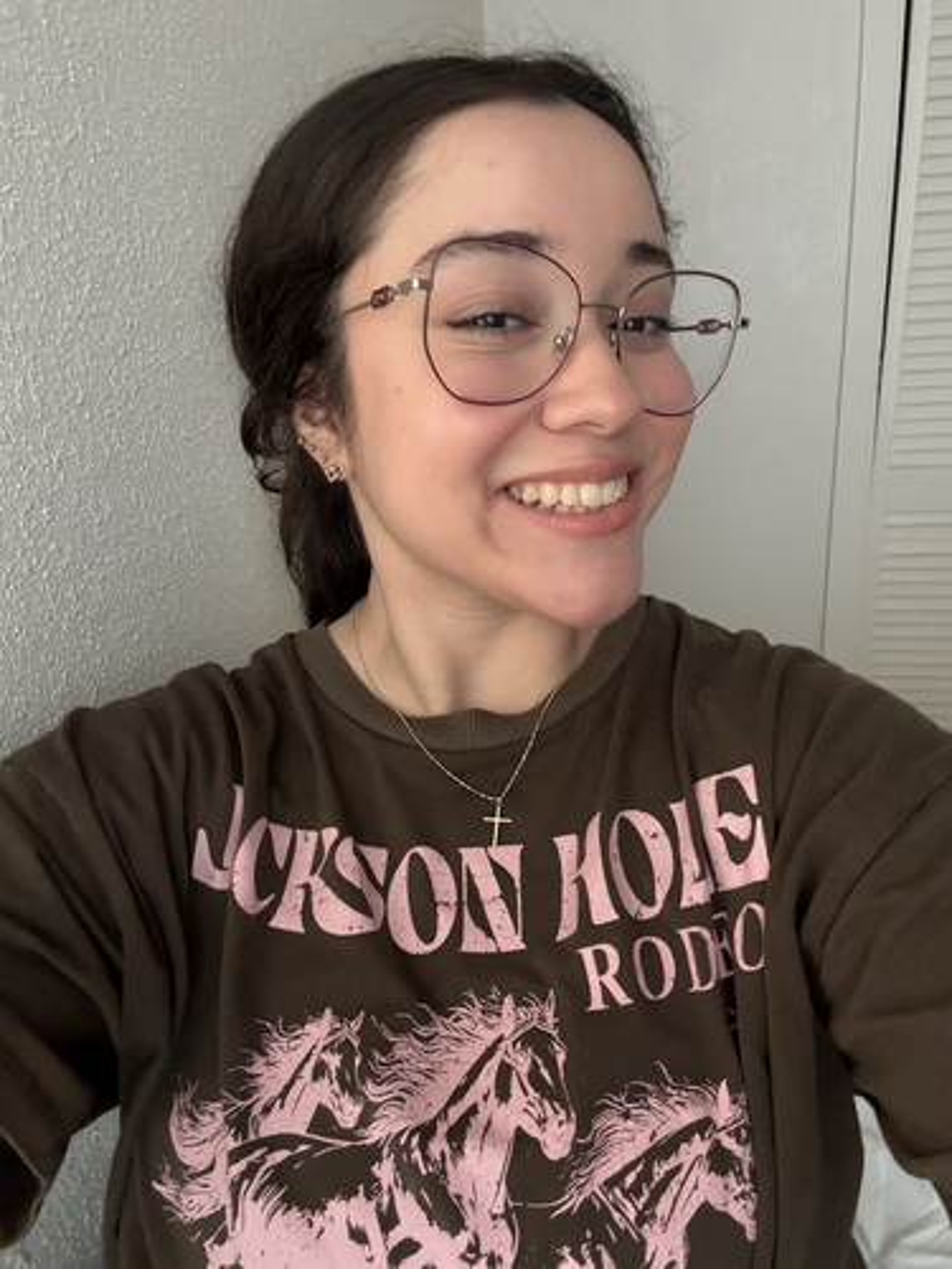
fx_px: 843
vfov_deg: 73.9
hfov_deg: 58.9
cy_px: 634
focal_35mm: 23
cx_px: 476
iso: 320
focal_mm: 2.69
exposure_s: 1/41
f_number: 1.9
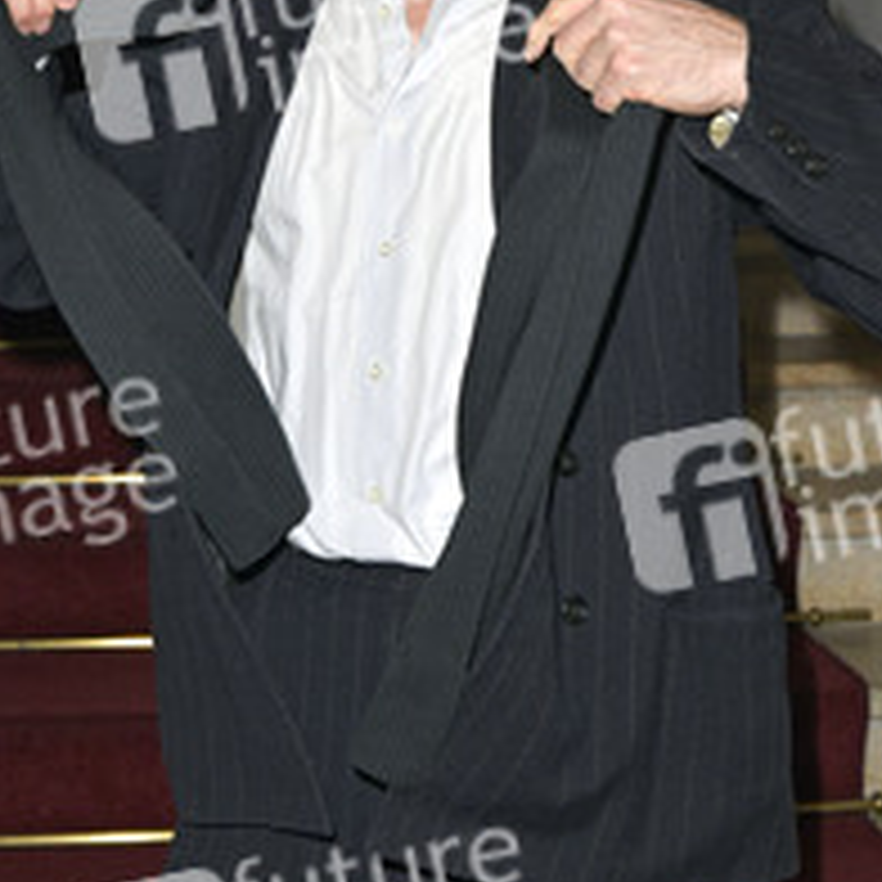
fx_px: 2393
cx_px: 436
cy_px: 261
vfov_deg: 20.8
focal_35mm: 83
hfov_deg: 20.9
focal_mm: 48
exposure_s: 1/250
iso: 1600
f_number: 7.1
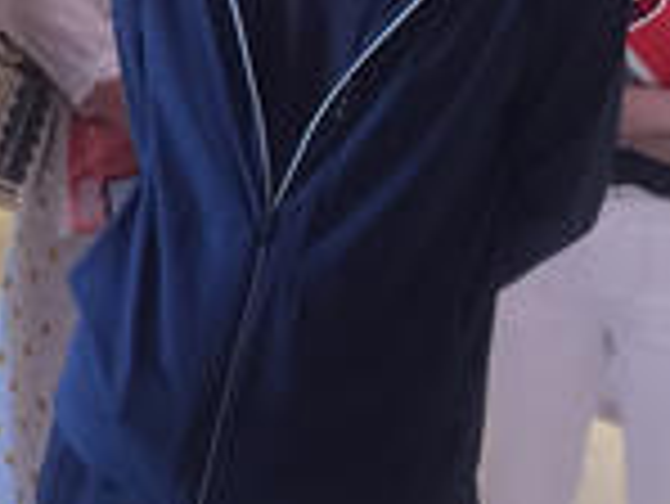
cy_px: -144
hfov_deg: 15.8
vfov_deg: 12.3
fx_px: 2266
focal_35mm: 117
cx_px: -247
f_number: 2.2
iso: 125
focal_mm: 4.15
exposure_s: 1/17
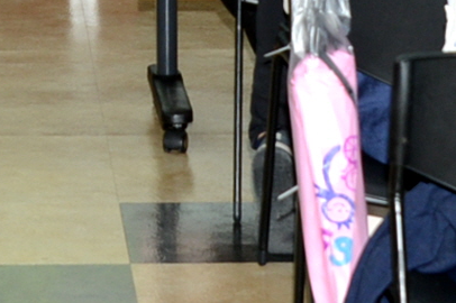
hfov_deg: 7.7
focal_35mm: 267
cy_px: -477
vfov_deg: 5.0
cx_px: 21
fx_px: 3379
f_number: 7.1
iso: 800
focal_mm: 44
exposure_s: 1/60
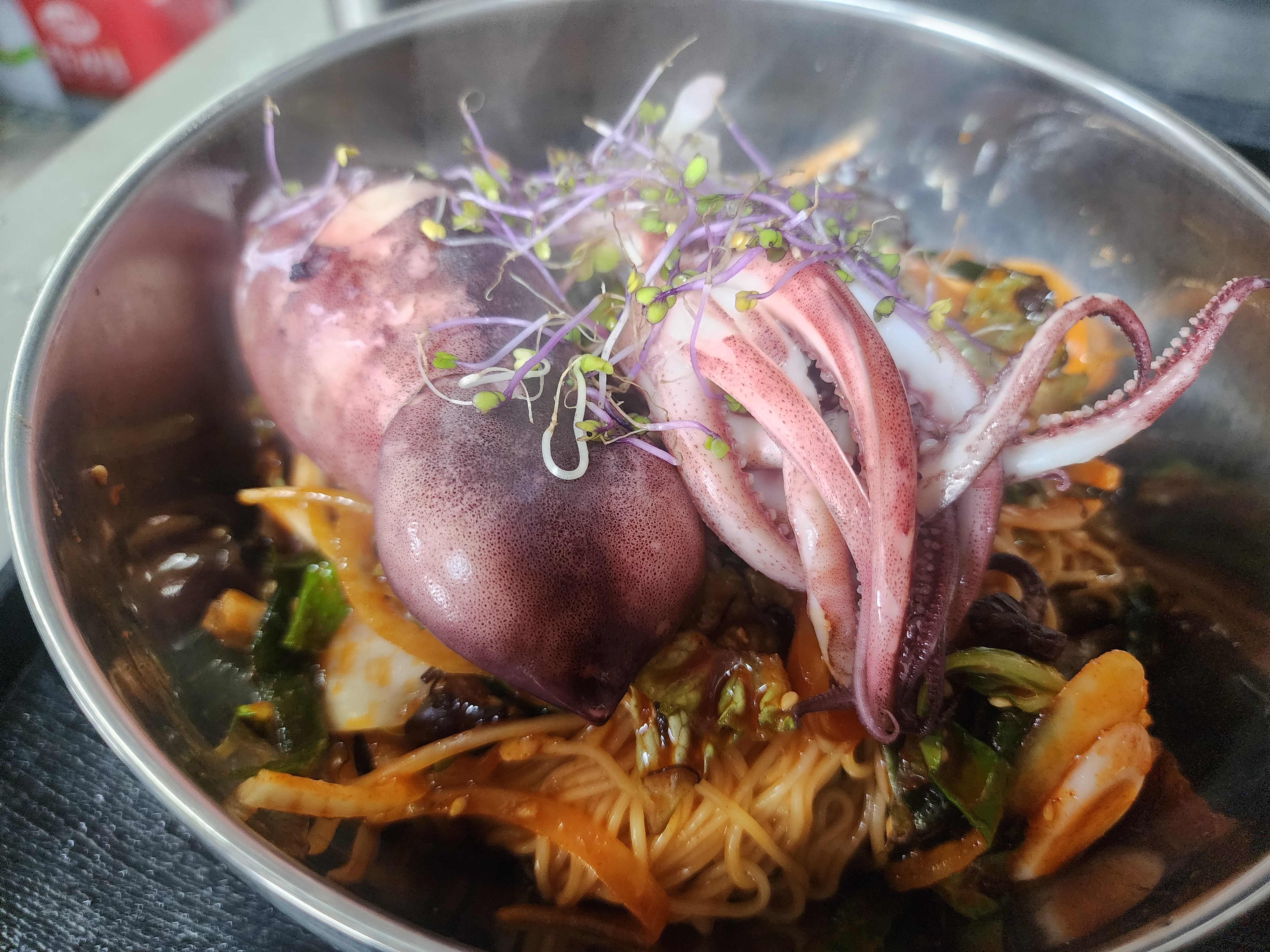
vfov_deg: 58.9
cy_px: 476
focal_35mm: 23
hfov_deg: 73.9
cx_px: 635
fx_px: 844
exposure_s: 1/120
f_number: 1.8
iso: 640
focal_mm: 6.4
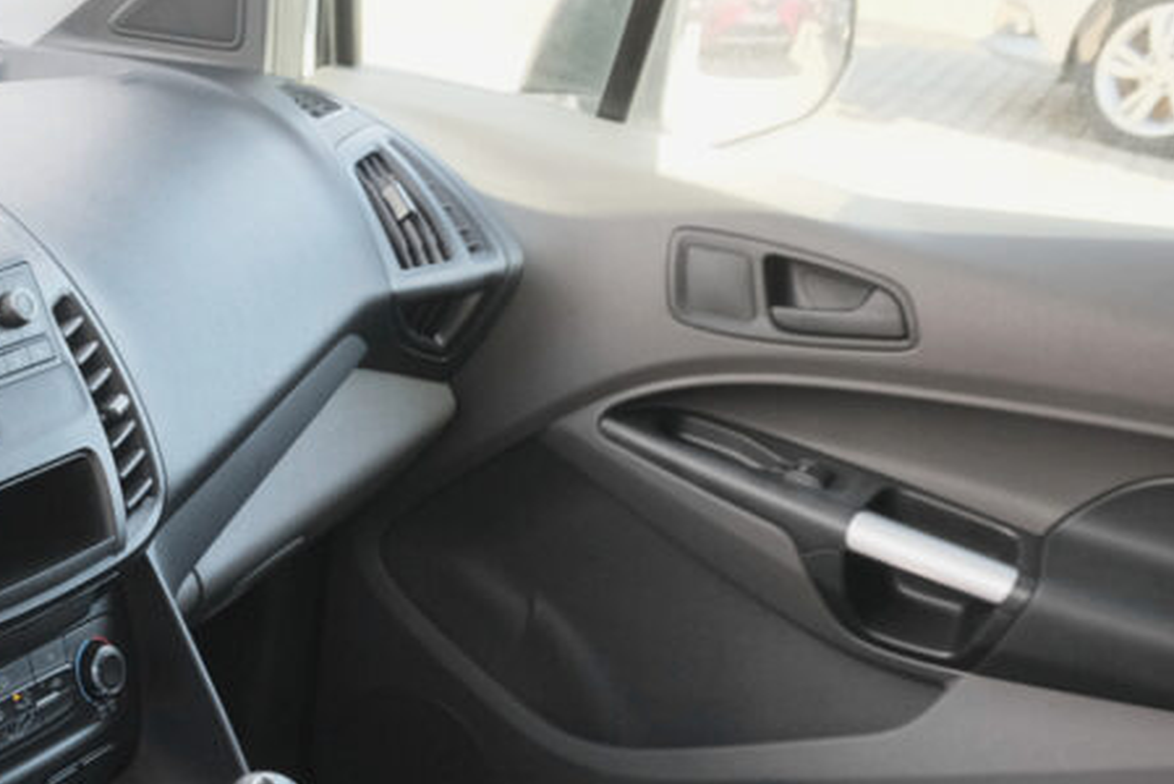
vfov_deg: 22.8
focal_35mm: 57
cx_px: -60
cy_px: 801
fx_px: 1860
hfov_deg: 31.7
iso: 2000
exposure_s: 1/100
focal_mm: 16.6
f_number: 7.1
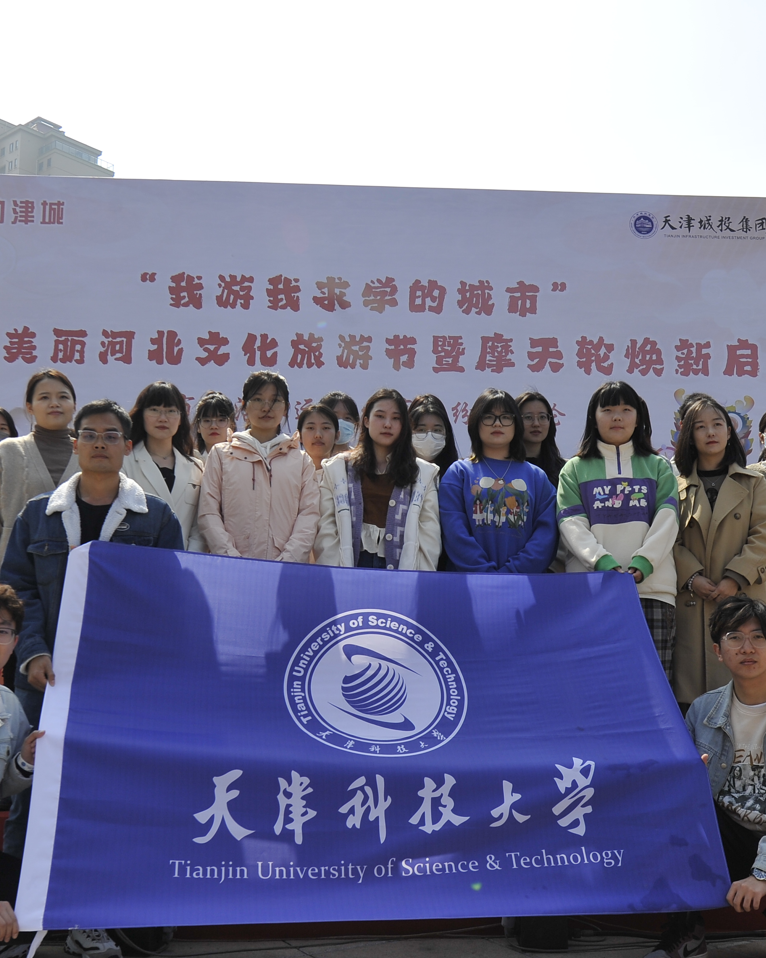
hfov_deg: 40.1
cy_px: 501
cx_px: 360
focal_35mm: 37
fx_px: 1049
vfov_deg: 49.1
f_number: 7.1
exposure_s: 1/1000
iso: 320
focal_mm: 22
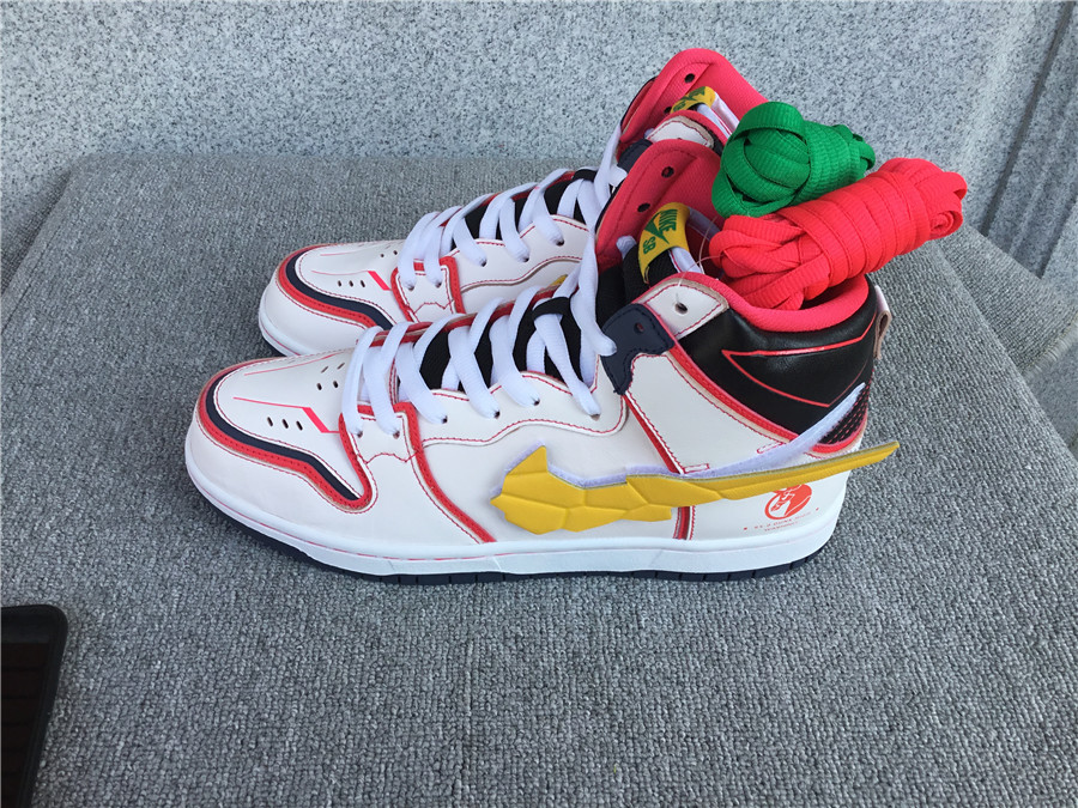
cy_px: 404
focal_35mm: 31
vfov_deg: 45.4
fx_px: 965
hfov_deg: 58.4
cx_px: 539
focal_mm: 3.3
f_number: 2.4
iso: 25
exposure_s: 1/377
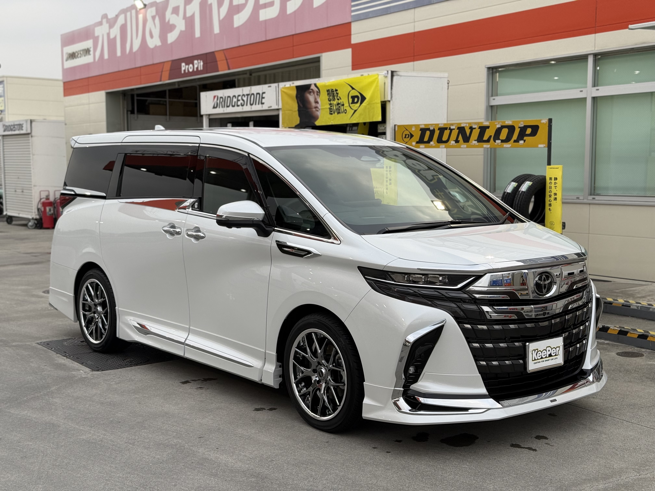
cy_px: 246
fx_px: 908
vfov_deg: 30.3
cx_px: 328
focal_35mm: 48
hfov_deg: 39.7
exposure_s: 1/286
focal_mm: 6.76
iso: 64
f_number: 1.78
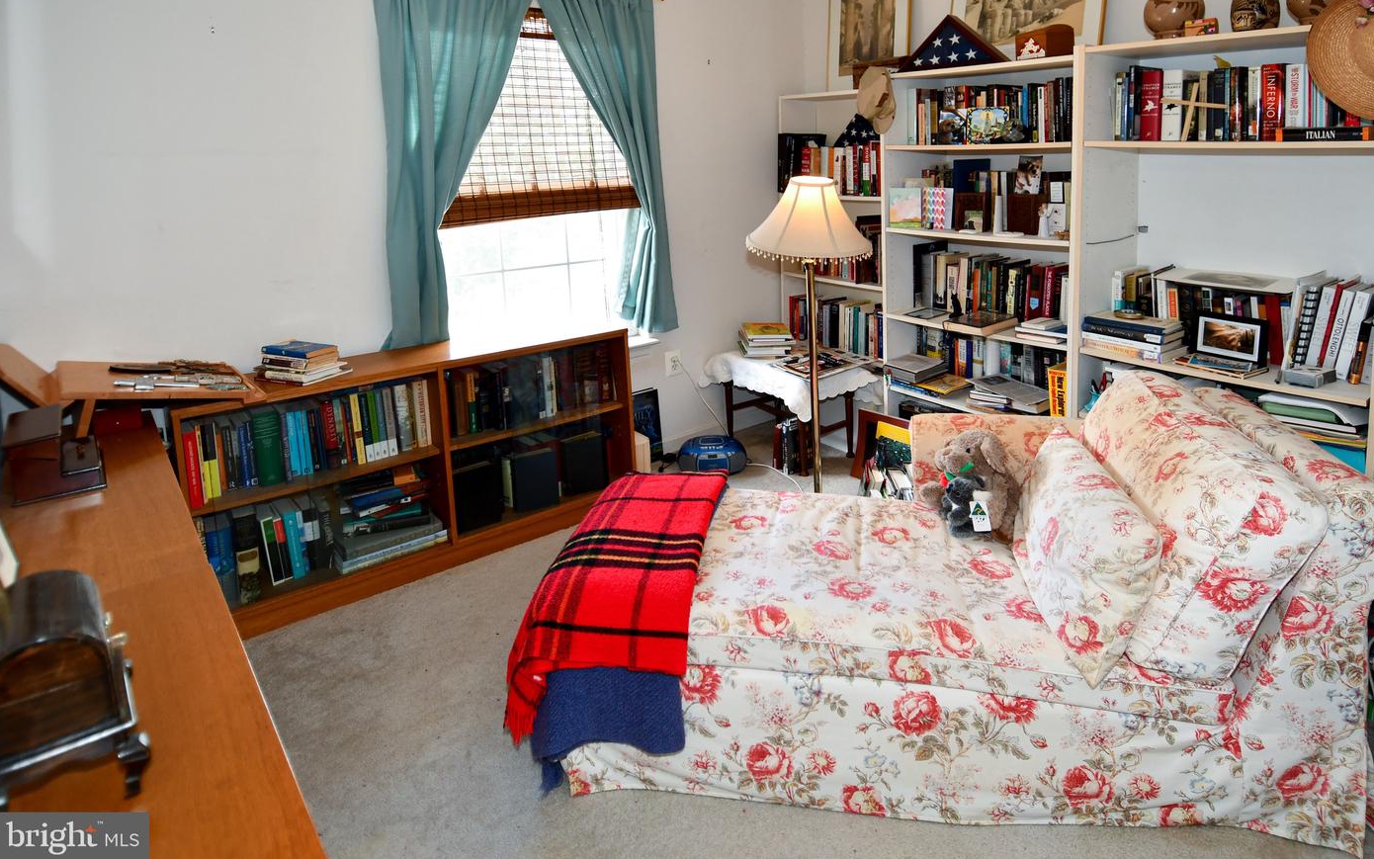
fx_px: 712
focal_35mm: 19
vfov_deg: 62.1
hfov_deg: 88.0
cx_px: 707
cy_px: 388
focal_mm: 12
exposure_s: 1/60
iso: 450
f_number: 4
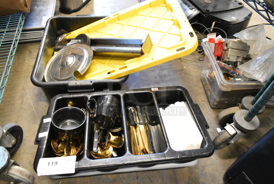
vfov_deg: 48.0
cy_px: 92
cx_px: 137
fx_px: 206
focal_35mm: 27
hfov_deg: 67.3
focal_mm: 18
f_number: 4.5
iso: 6400
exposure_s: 1/80
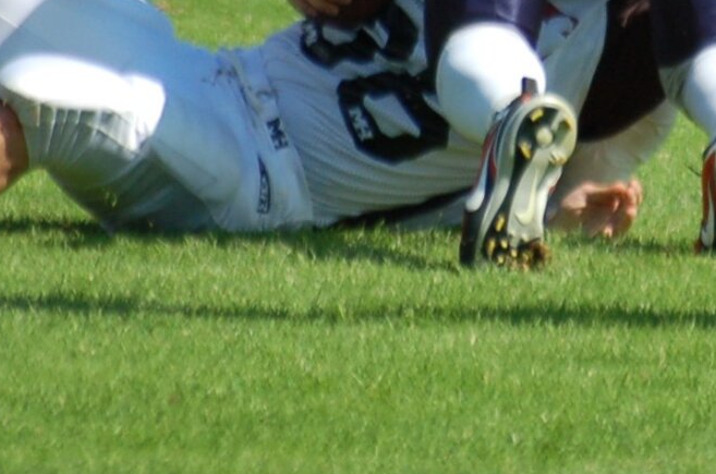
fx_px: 29907
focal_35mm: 1507
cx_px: 701
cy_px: -84
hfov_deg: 1.4
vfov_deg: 0.9
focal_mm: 300
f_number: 5.6
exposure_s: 1/1250
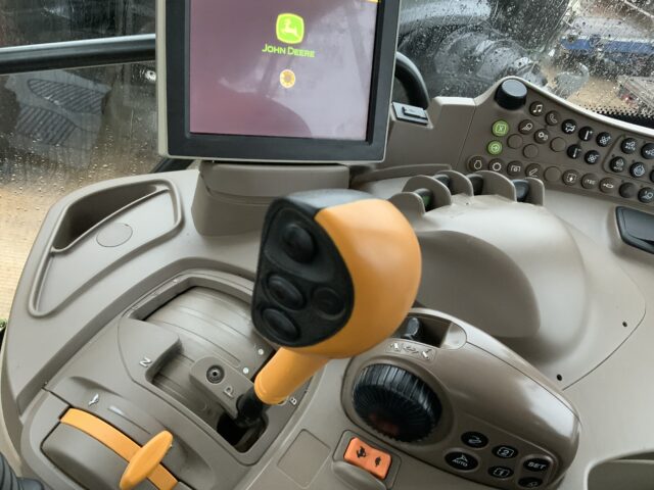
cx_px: 327
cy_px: 245
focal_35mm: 29
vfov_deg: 48.2
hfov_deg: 61.7
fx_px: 548
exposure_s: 1/57
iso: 250
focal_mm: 3
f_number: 1.8
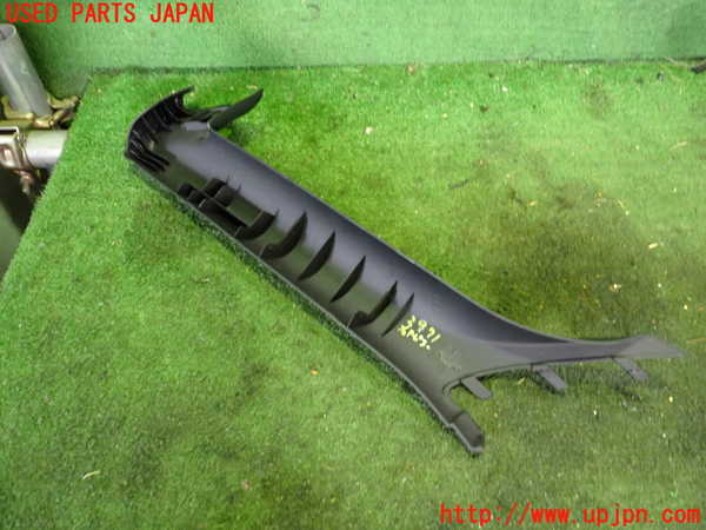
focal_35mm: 30
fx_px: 612
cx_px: 353
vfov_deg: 46.8
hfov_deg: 60.0
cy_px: 265
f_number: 2.3
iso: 800
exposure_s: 1/30
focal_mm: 5.4
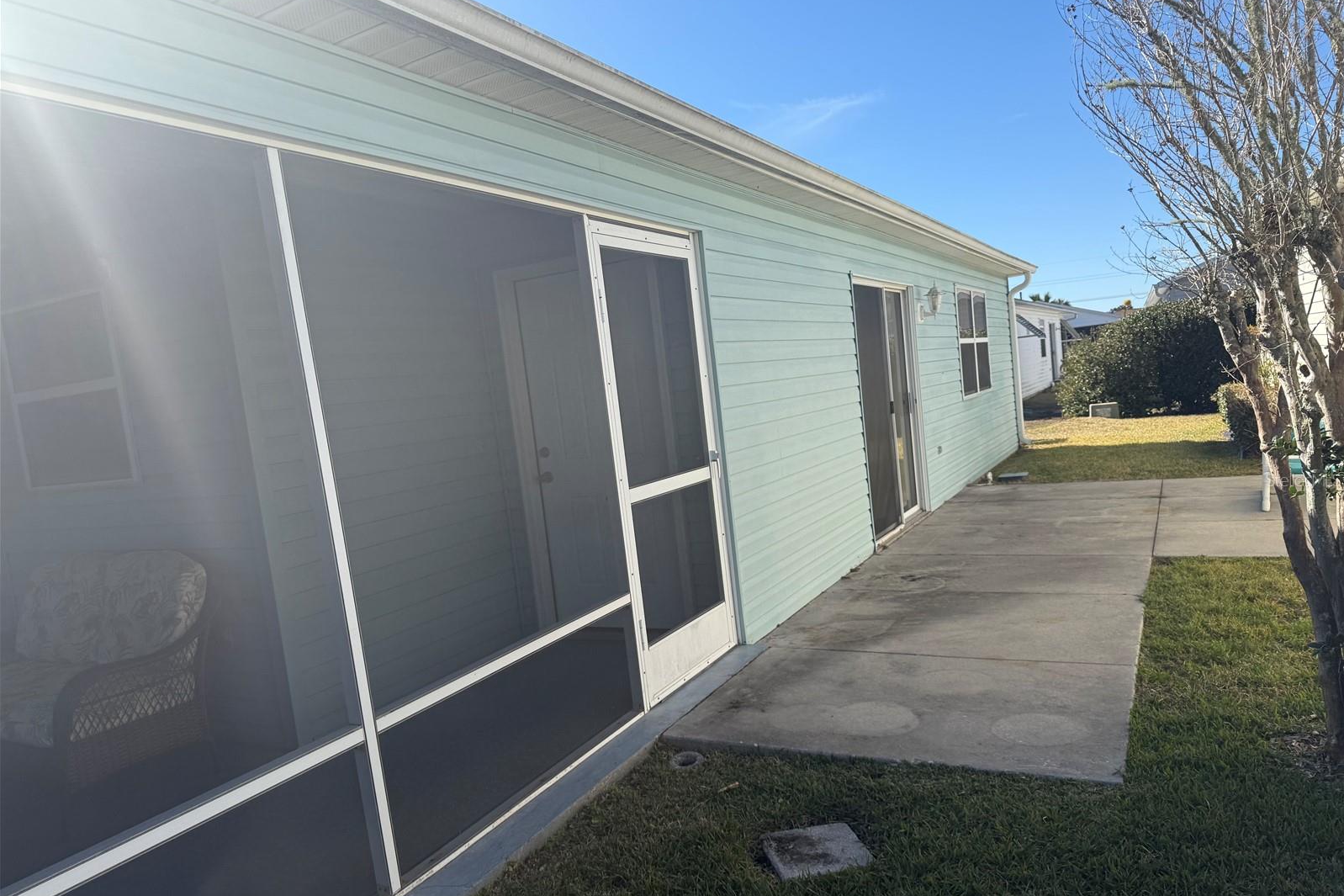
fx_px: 933
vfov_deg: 51.2
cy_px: 480
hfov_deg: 71.5
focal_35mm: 25
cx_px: 672
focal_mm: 6.76
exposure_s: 1/3145
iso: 80
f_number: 1.78
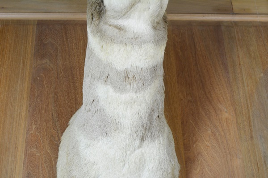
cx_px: 134
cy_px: 89
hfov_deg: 33.4
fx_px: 447
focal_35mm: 60
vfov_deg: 22.6
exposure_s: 1/40
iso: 800
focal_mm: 40
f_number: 5.3
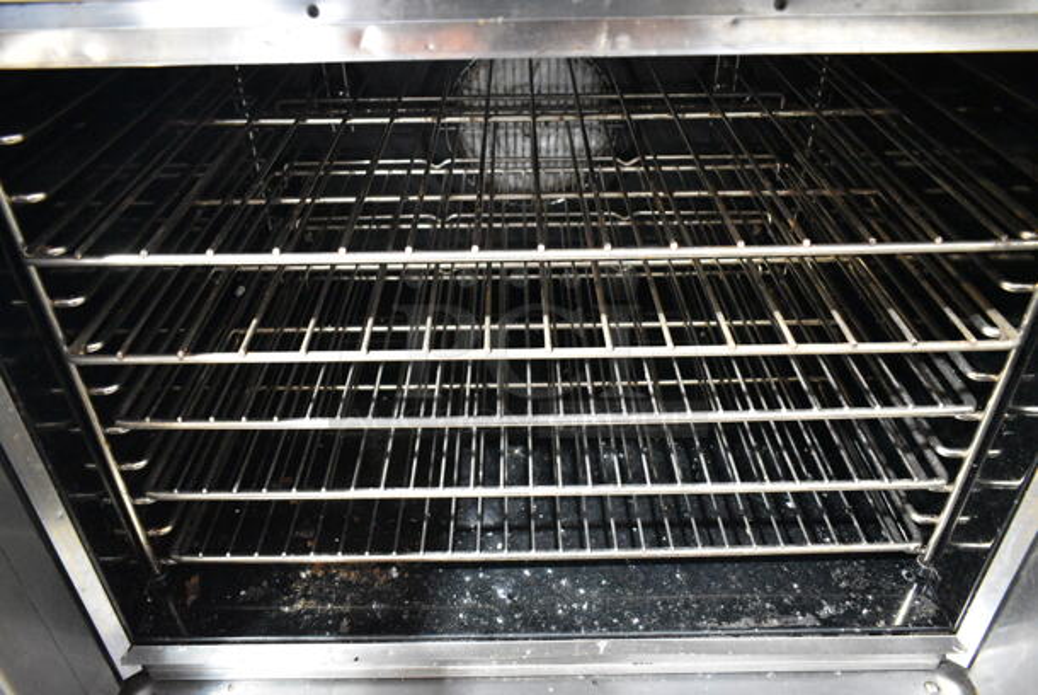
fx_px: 779
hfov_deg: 67.3
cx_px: 519
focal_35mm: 27
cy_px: 348
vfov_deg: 48.0
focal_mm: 18
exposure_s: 1/50
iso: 6400
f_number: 3.5
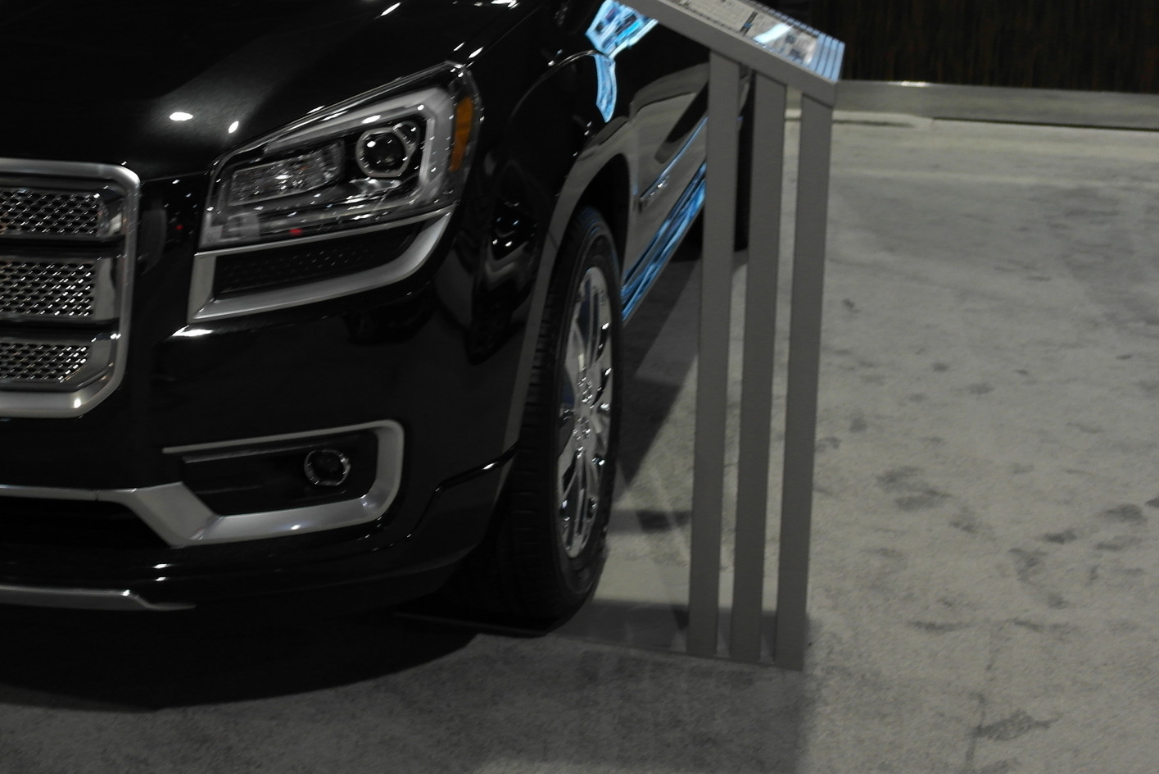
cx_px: 317
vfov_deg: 25.2
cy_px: 187
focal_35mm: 53
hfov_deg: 36.8
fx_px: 1707
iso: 400
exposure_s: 1/40
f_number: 3.5
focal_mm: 20
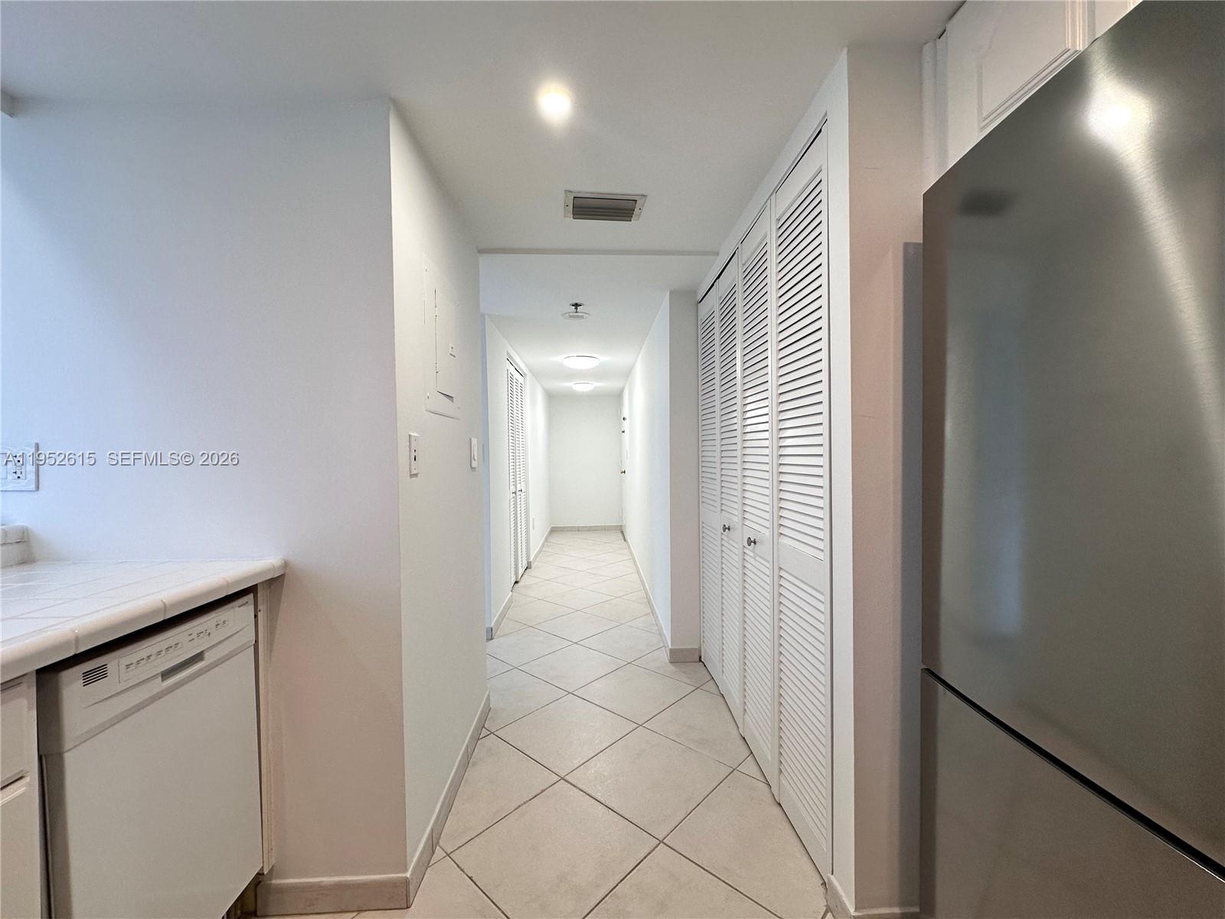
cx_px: 612
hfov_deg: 102.1
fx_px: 495
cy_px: 460
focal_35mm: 14
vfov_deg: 85.7
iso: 100
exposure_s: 1/120
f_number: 2.2
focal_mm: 2.22
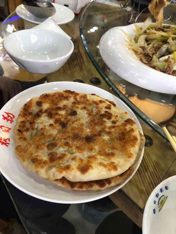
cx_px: 88
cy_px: 117
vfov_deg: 63.4
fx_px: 190
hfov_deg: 49.8
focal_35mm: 28
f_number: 1.8
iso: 64
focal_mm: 4
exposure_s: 1/17
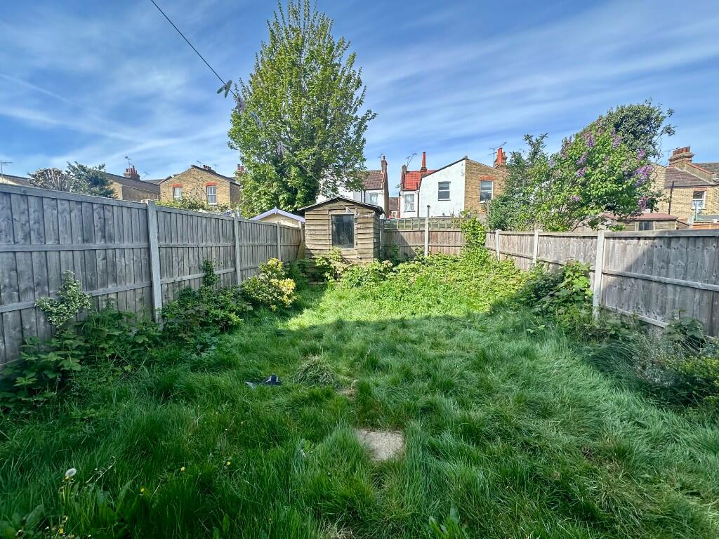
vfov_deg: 85.7
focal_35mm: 14
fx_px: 291
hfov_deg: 102.1
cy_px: 270
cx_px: 360
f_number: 2.2
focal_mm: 2.22
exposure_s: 1/812
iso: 50
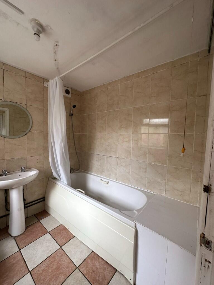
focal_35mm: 14
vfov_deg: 102.1
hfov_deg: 85.7
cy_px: 142
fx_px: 115
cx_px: 107
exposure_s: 1/99
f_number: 2.2
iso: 80
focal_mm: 2.22
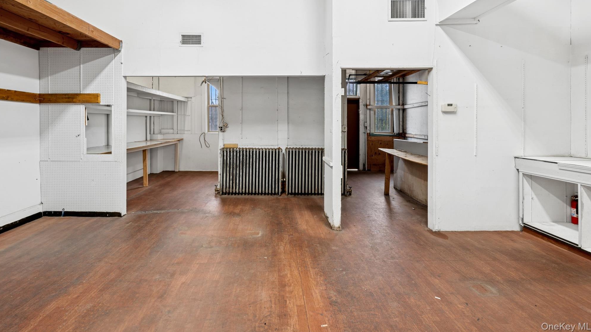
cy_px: 133
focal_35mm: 15
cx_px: 299
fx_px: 235
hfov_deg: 103.0
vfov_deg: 69.8
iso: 200
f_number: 11
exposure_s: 1/6
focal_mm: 14
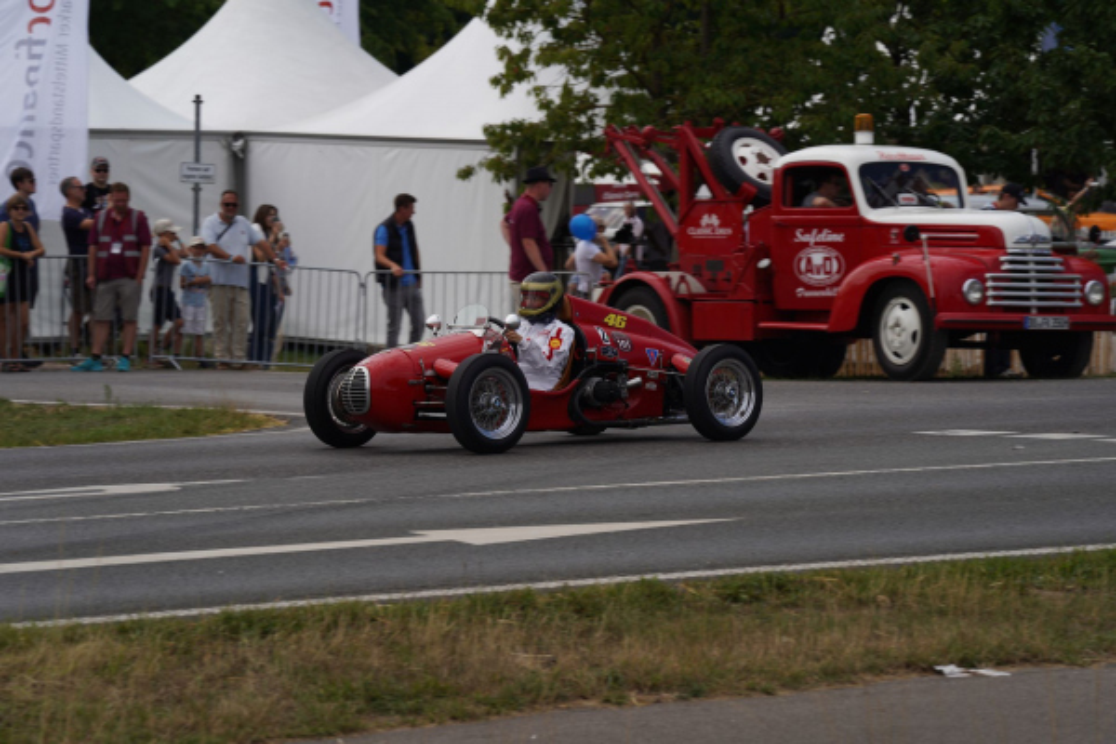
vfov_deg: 8.9
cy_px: 372
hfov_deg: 13.2
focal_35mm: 155
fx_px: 4805
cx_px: 558
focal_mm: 155
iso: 100
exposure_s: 1/500
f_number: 6.3
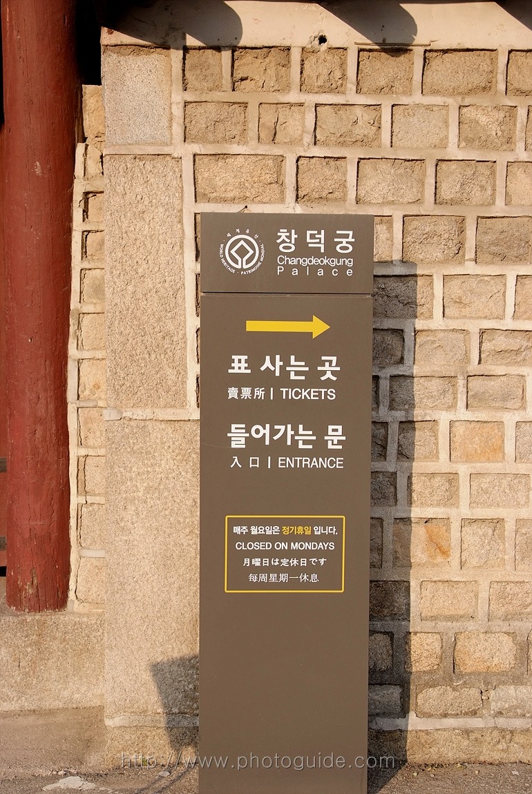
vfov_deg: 44.4
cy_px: 397
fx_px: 972
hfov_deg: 30.6
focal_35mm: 44
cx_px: 266
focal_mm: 29
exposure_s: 1/200
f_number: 5.6
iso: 125
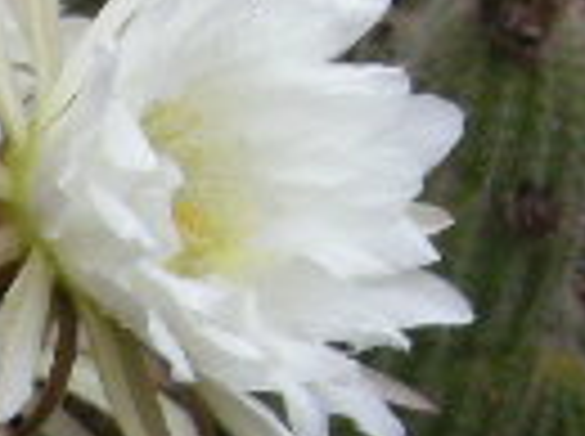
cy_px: 921
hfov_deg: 6.7
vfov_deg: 5.2
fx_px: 4656
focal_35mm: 276
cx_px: -1022
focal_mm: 7.5
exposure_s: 1/712
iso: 200
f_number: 4.3
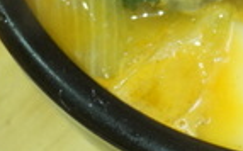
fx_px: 1133
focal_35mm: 171
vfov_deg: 7.4
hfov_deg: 11.6
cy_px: -106
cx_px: 386
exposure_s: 1/60
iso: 1600
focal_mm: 25
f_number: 4.5
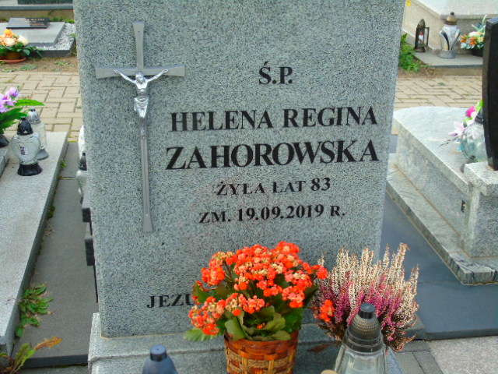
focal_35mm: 46
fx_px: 662
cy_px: 187
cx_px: 249
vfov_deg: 31.5
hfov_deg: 41.2
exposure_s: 1/80
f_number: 4.1
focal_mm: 8.2
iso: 80
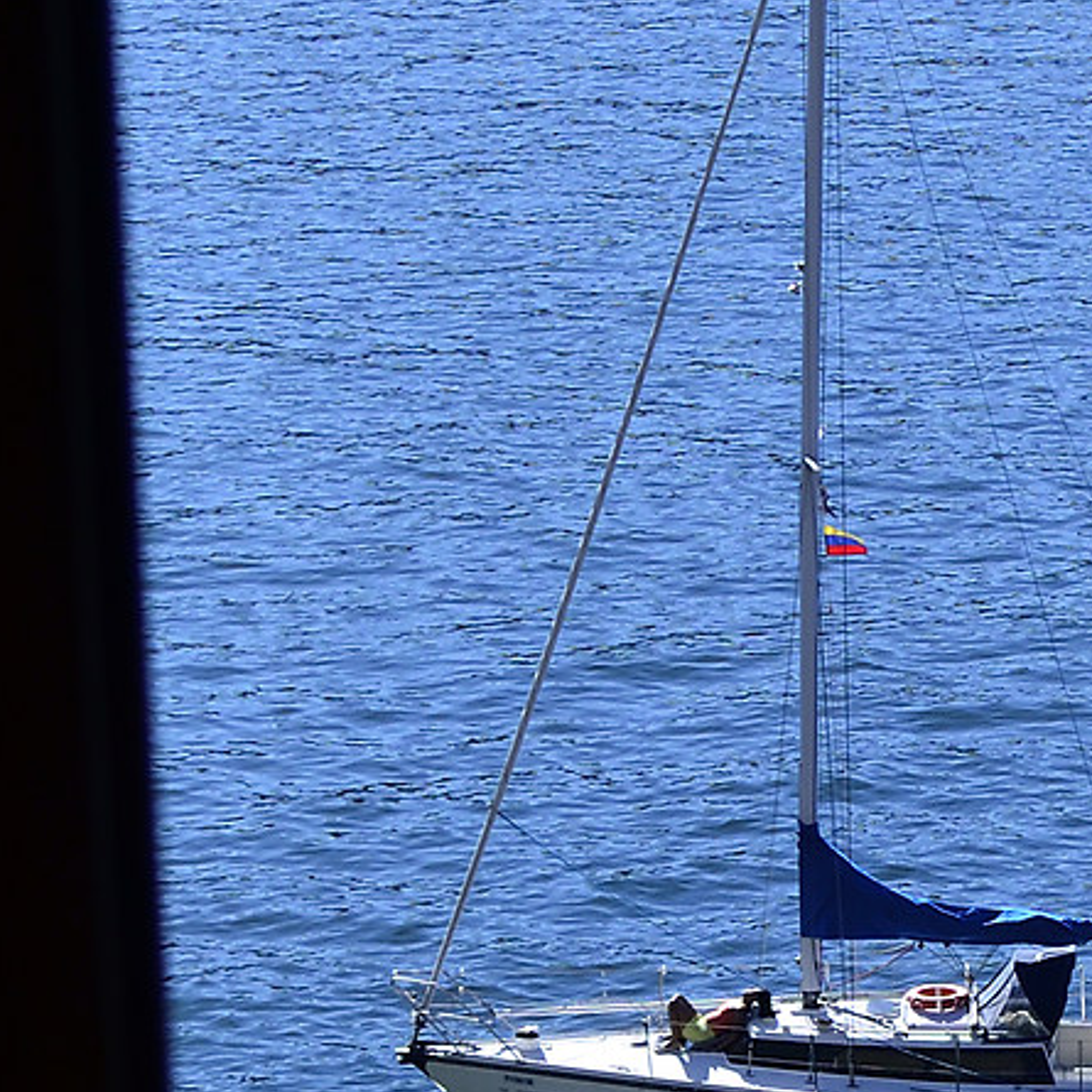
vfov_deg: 8.9
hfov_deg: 9.1
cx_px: 1093
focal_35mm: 192
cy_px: 1526
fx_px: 6853
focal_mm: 28
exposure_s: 1/320
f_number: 6.3
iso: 100
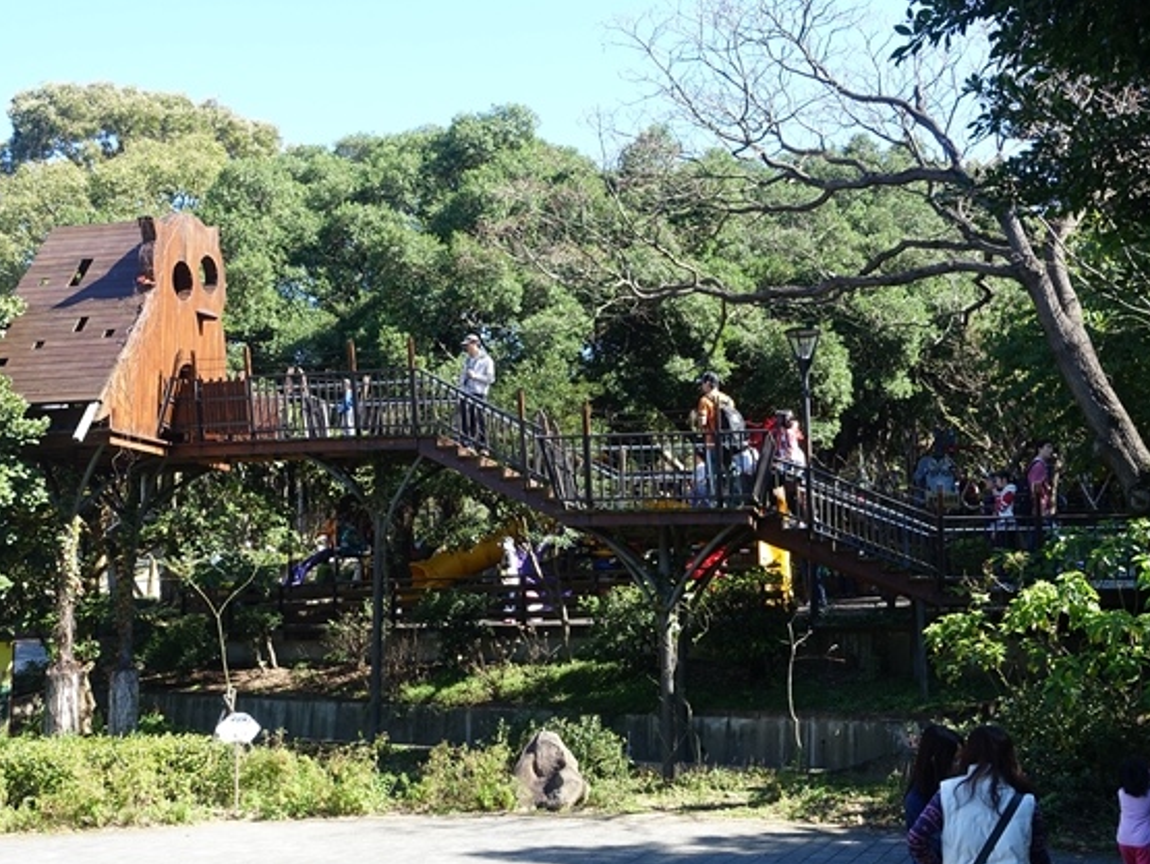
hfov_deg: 45.7
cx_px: 578
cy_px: 440
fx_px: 1363
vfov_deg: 35.2
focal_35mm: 41
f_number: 5.6
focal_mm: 13.53
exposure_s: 1/100
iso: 125
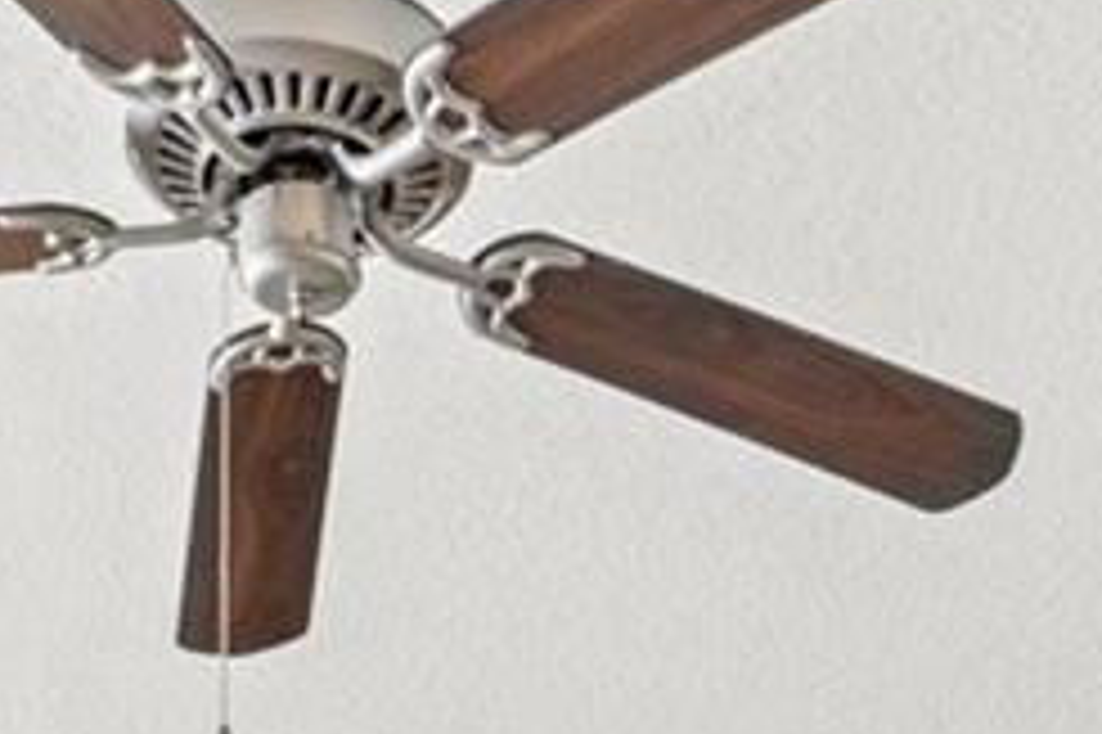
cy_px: 2188
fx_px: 2998
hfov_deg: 20.8
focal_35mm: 98
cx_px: 594
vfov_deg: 10.2
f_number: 7.1
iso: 400
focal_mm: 10
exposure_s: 1/10
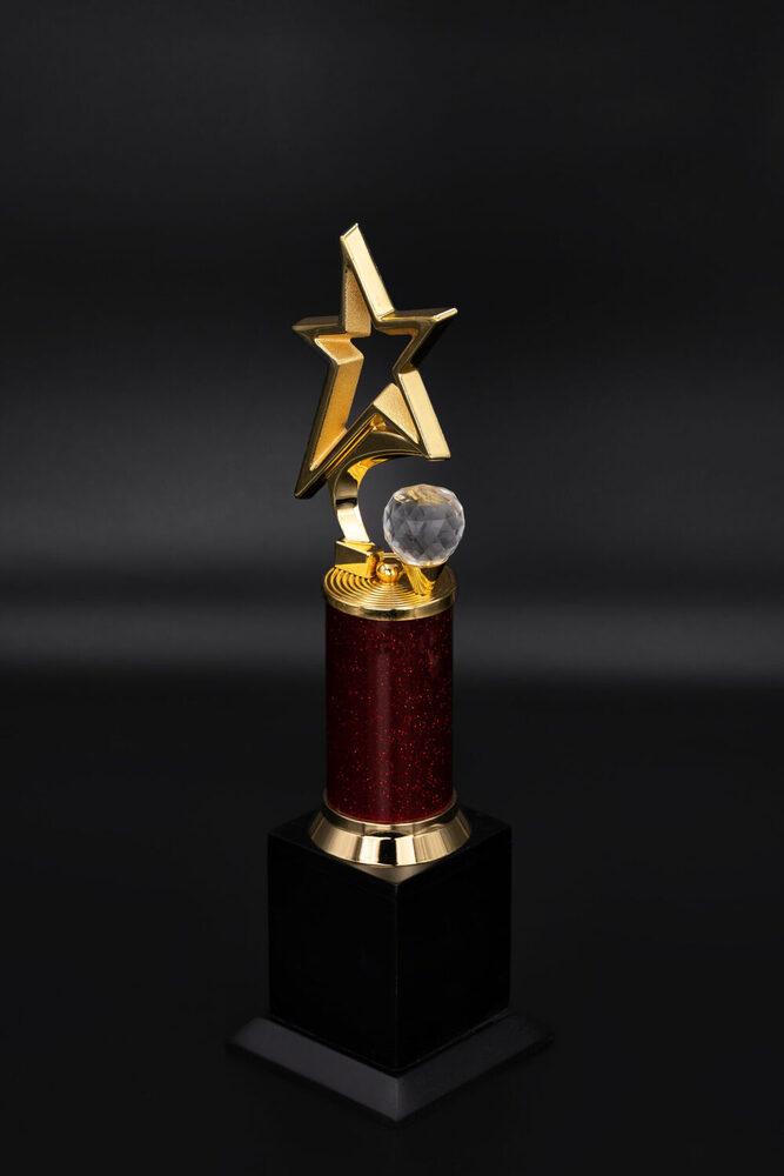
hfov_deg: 10.8
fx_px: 4147
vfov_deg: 16.1
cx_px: 392
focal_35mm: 127
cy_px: 588
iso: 200
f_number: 7.1
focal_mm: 127
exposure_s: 1/100
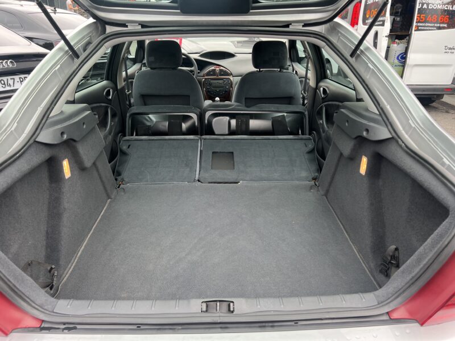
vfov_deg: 53.1
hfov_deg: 67.3
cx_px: 228
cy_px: 170
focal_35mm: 26
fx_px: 342
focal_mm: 5.7
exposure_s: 1/171
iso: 64
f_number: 1.5
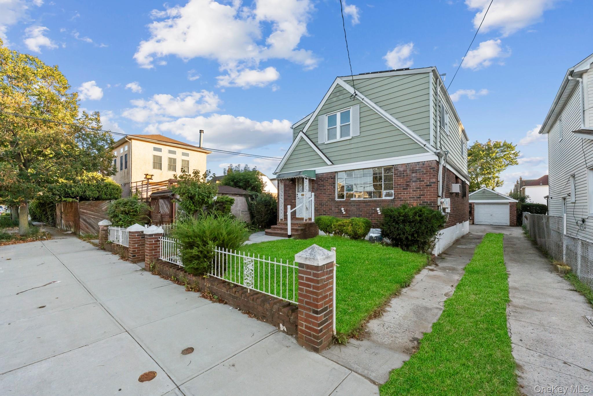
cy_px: 198
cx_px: 296
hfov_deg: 104.3
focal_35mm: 14
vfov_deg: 81.2
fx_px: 231
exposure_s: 1/1250
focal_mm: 14
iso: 2500
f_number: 10
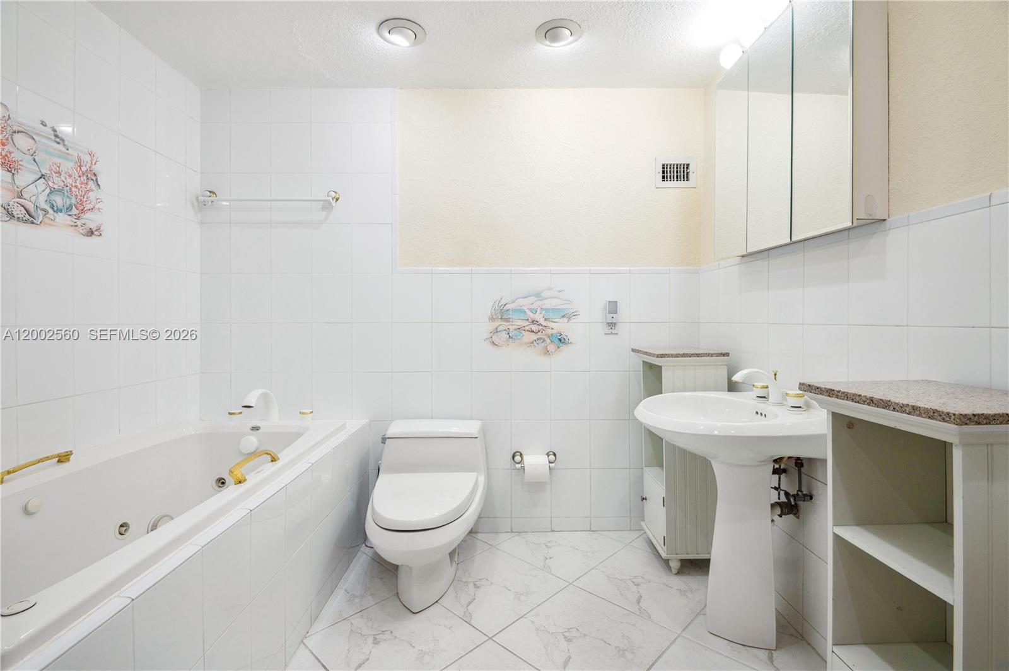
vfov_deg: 73.6
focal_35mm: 16
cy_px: 336
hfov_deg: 96.8
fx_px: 448
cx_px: 504
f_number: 8
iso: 250
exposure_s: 1/50
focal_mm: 16
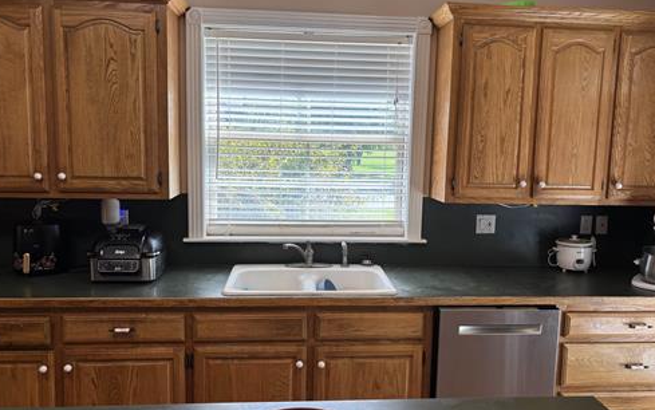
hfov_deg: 62.9
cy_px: 198
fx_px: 536
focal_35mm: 30
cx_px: 337
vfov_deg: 41.9
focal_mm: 5.96
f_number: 1.6
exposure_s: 1/172
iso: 40
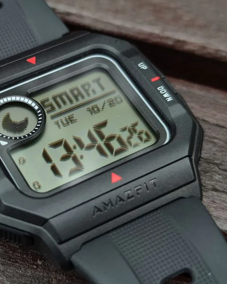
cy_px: 131
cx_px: 54
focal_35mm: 77
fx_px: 647
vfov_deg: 24.7
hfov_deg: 19.8
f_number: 1.69
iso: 50
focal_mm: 6.72
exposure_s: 1/180
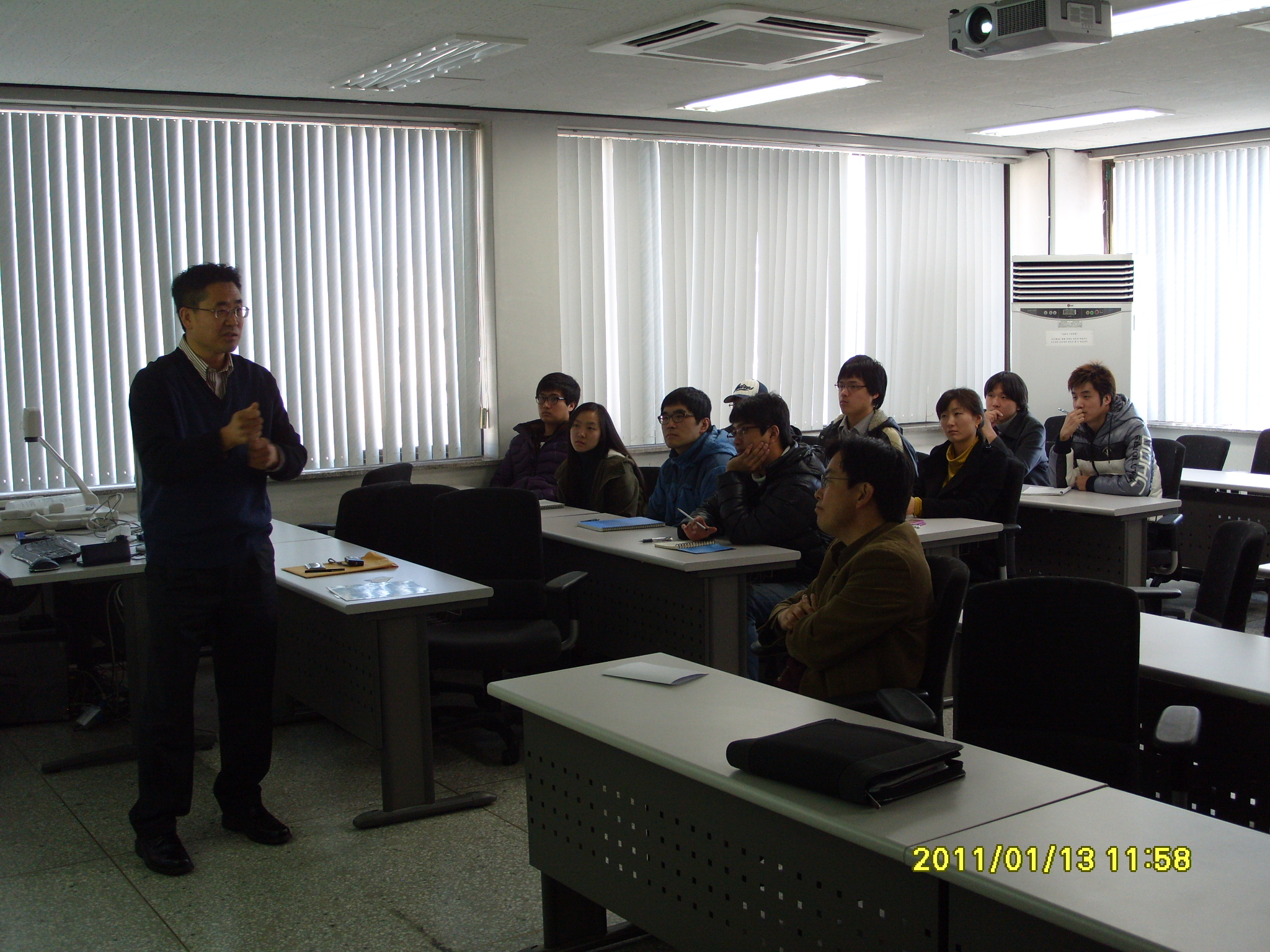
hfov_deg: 46.8
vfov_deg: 36.0
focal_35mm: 40
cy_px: 476
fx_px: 1468
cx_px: 635
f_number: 3
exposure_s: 1/45
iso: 120
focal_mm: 8.9
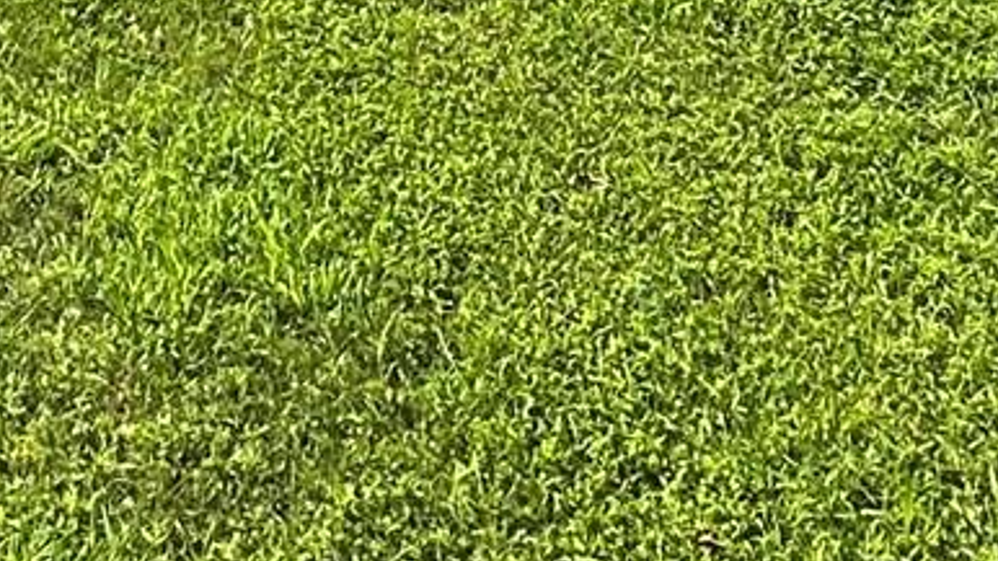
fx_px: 2143
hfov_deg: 23.1
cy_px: -946
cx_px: -318
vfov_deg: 11.3
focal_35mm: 81
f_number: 2.2
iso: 40
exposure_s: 1/831
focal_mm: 2.22
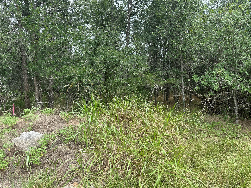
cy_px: 94
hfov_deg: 71.6
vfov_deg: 56.8
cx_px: 126
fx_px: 174
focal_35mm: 24
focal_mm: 6.86
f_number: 1.78
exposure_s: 1/1272
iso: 80
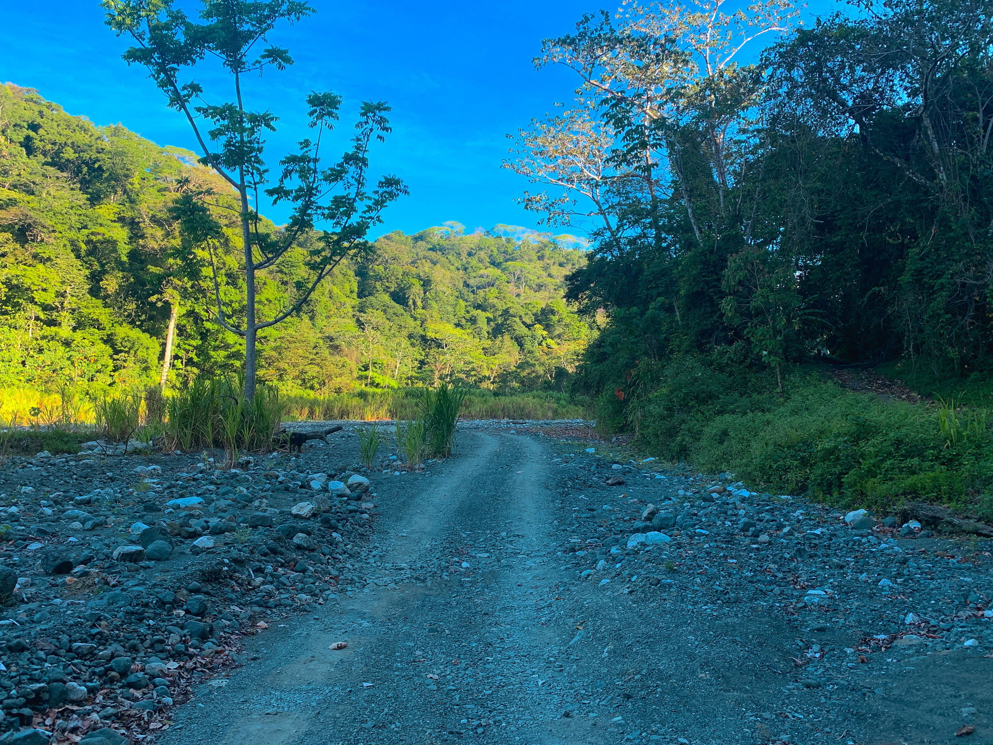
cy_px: 345
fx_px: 861
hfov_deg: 59.9
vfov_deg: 46.8
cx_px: 476
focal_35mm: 30
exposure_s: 1/500
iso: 25
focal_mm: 4.25
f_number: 1.8
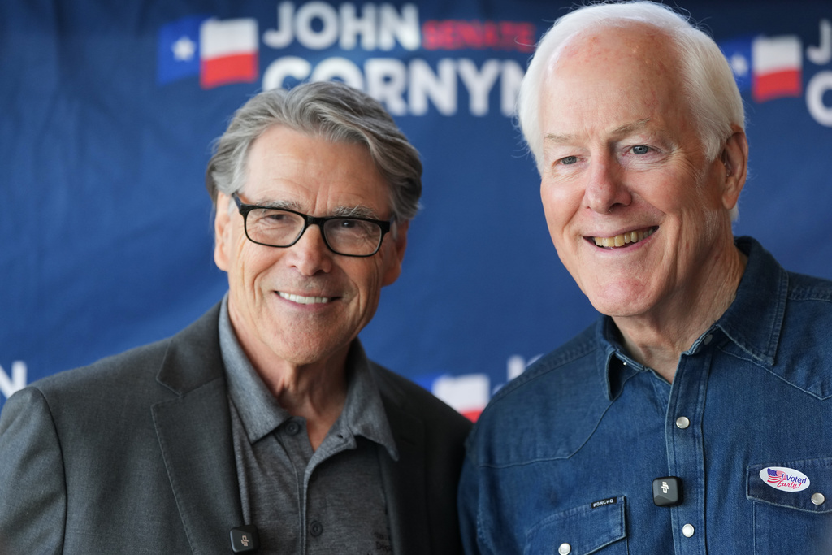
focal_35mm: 105
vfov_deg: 13.0
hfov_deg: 19.5
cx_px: 416
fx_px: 2427
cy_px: 278
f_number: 2.8
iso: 1250
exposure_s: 1/640
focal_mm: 105
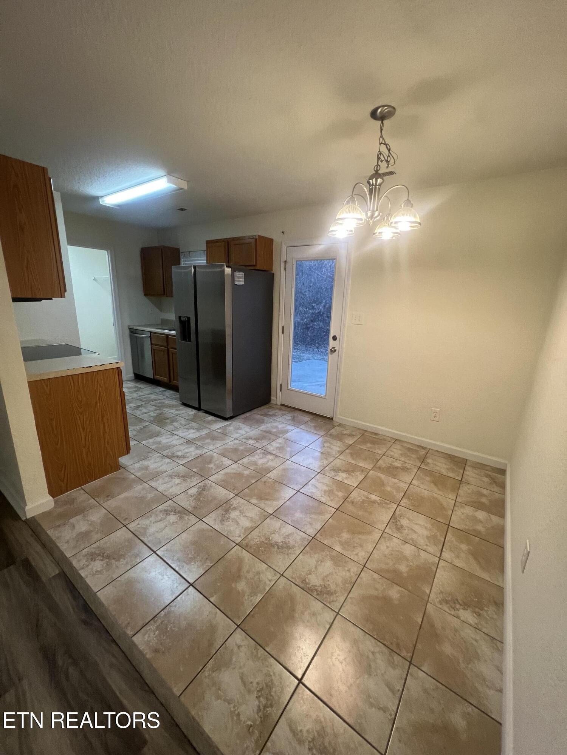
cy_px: 378
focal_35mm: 13
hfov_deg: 89.9
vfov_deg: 106.2
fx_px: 284
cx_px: 284
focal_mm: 1.57
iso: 250
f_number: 1.8
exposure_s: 1/120
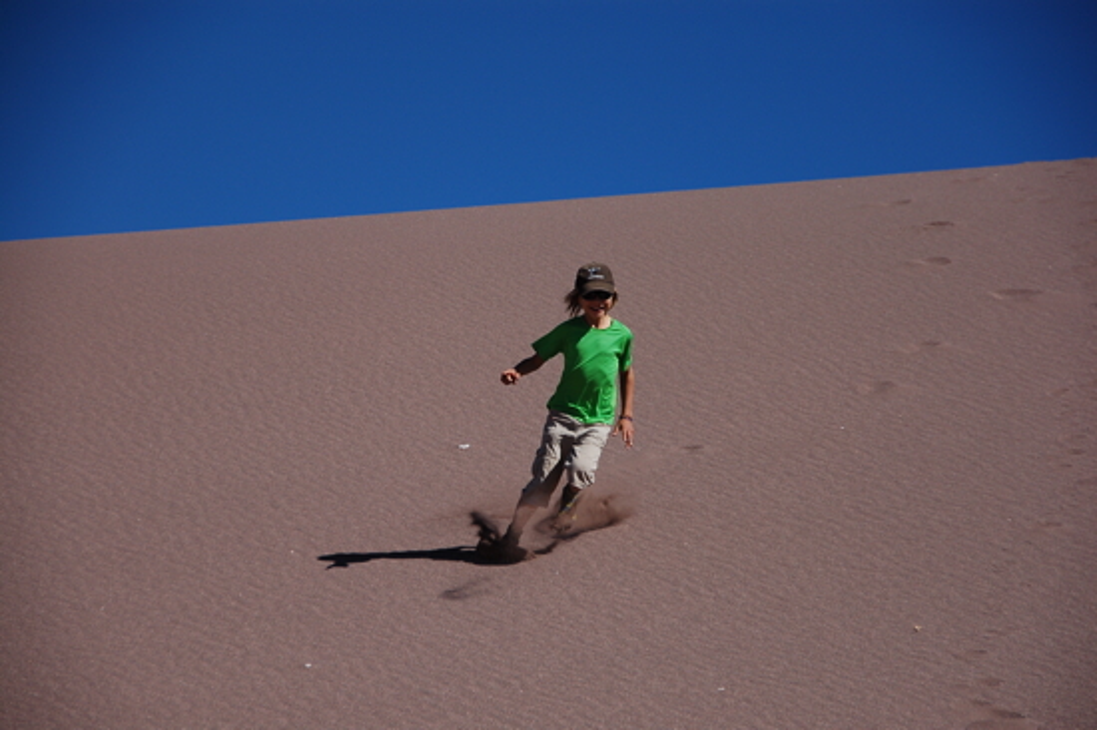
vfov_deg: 7.9
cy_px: 365
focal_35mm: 174
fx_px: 5299
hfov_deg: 11.8
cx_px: 548
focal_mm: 116
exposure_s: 1/1600
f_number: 6
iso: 200
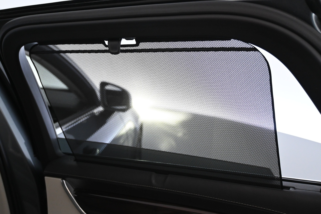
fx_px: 348
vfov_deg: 34.2
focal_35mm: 39
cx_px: 160
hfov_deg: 49.6
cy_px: 107
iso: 2000
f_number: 4.5
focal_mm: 26
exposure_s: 1/40
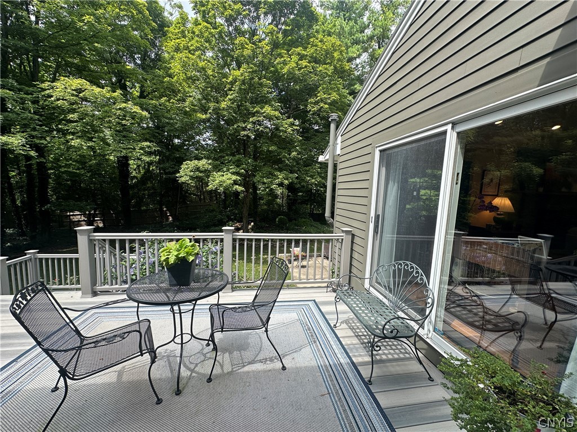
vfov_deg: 85.7
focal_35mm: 14
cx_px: 288
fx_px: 233
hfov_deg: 102.1
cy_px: 216
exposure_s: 1/424
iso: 40
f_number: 2.2
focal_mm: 2.22
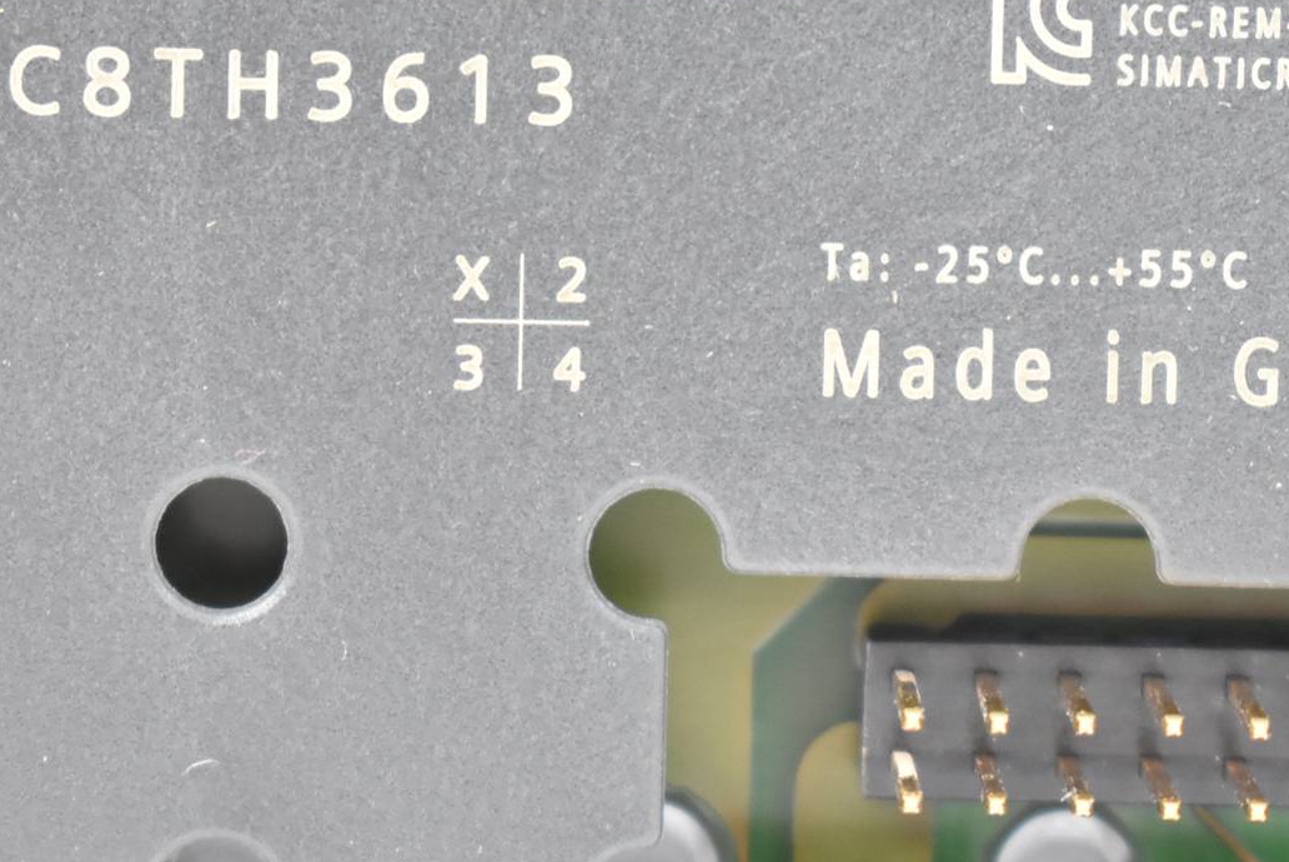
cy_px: -9
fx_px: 5626
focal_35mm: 157
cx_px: 475
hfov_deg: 13.1
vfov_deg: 8.7
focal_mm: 50
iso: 2500
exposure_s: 1/80
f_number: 5.6
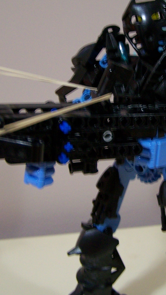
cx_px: 138
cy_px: 122
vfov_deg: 29.3
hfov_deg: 16.6
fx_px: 563
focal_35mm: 72
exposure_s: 1/8
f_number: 2.8
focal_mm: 6.3
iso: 160
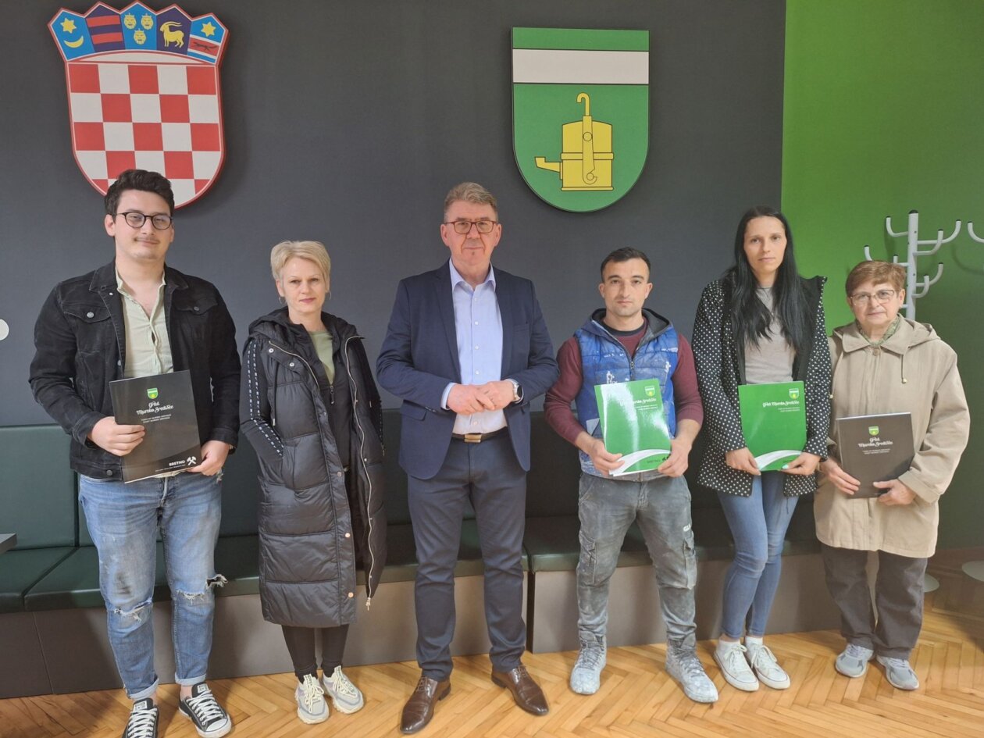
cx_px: 492
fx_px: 654
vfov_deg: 58.9
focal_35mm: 23
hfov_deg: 73.9
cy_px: 369
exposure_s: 1/25
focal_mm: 5.54
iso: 320
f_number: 1.8
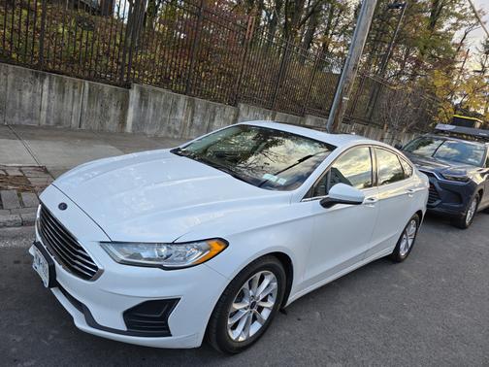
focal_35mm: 23
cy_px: 184
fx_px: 325
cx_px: 244
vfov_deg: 58.9
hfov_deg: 73.9
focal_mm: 6.3
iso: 50
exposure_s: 1/359
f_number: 1.7
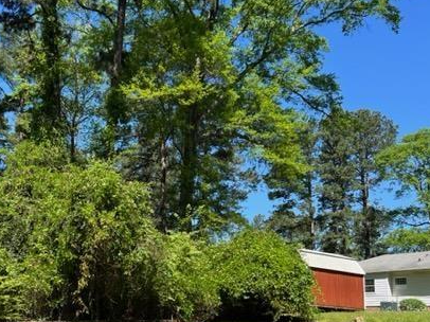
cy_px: 248
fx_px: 509
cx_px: 105
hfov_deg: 44.2
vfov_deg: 34.2
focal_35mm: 41
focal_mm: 5.7
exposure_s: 1/1531
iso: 50
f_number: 1.5
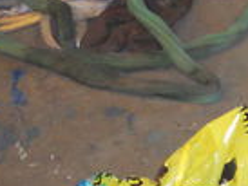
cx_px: 438
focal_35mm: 126
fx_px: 903
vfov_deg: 11.4
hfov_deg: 14.0
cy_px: 265
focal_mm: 4.9
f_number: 3.2
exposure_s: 1/25
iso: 200
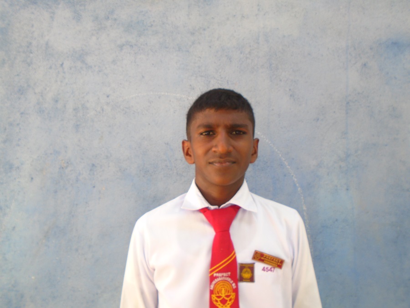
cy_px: 154
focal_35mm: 31
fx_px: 367
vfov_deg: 45.4
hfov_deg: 58.4
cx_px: 205
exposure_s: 1/50
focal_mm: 5.5
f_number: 3.5
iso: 100
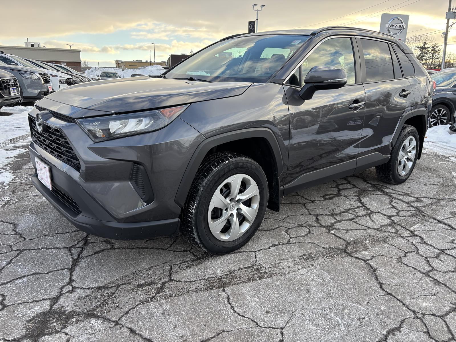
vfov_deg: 53.1
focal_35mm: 26
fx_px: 343
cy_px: 171
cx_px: 228
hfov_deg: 67.3
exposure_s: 1/303
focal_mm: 5.96
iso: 50
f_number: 1.6
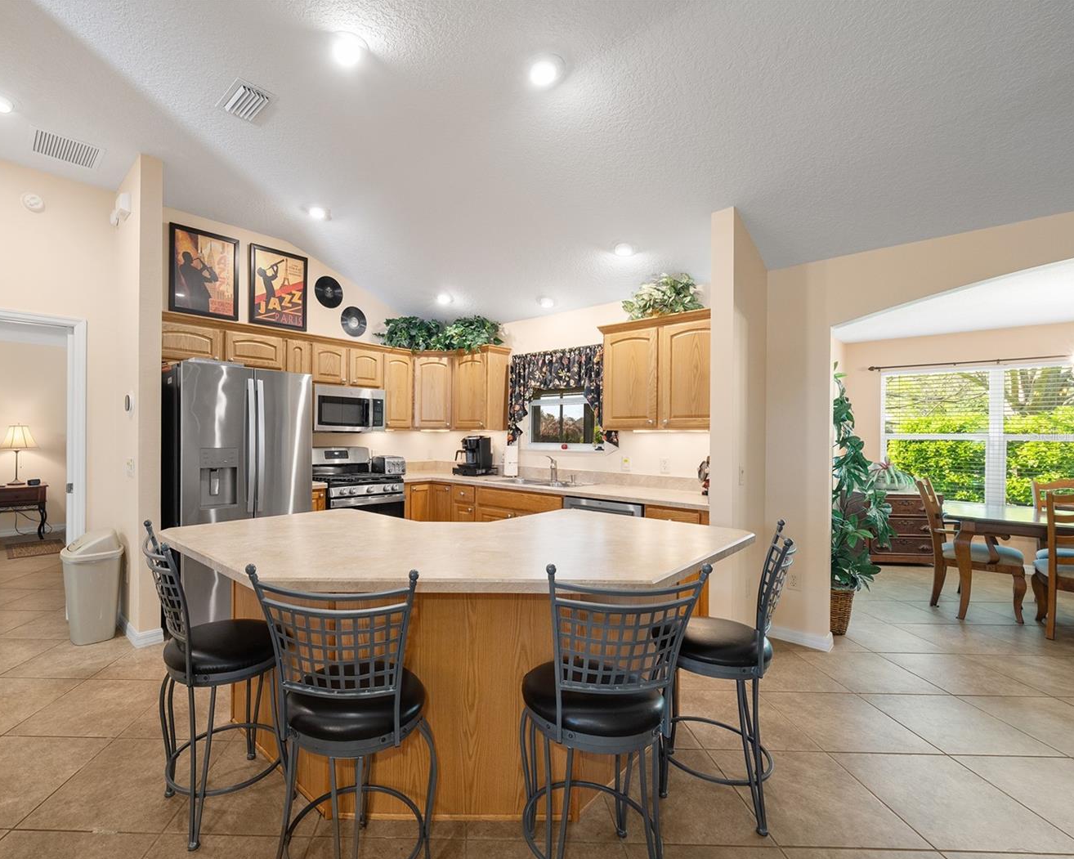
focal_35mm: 16
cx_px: 450
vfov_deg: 80.4
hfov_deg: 92.3
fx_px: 509
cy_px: 434
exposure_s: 1/6
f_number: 8
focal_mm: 14
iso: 500
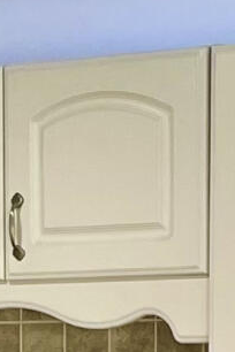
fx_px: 2595
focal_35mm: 265
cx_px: -65
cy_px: 583
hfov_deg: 5.2
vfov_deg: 7.6
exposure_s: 1/120
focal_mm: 4.2
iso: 125
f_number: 1.6
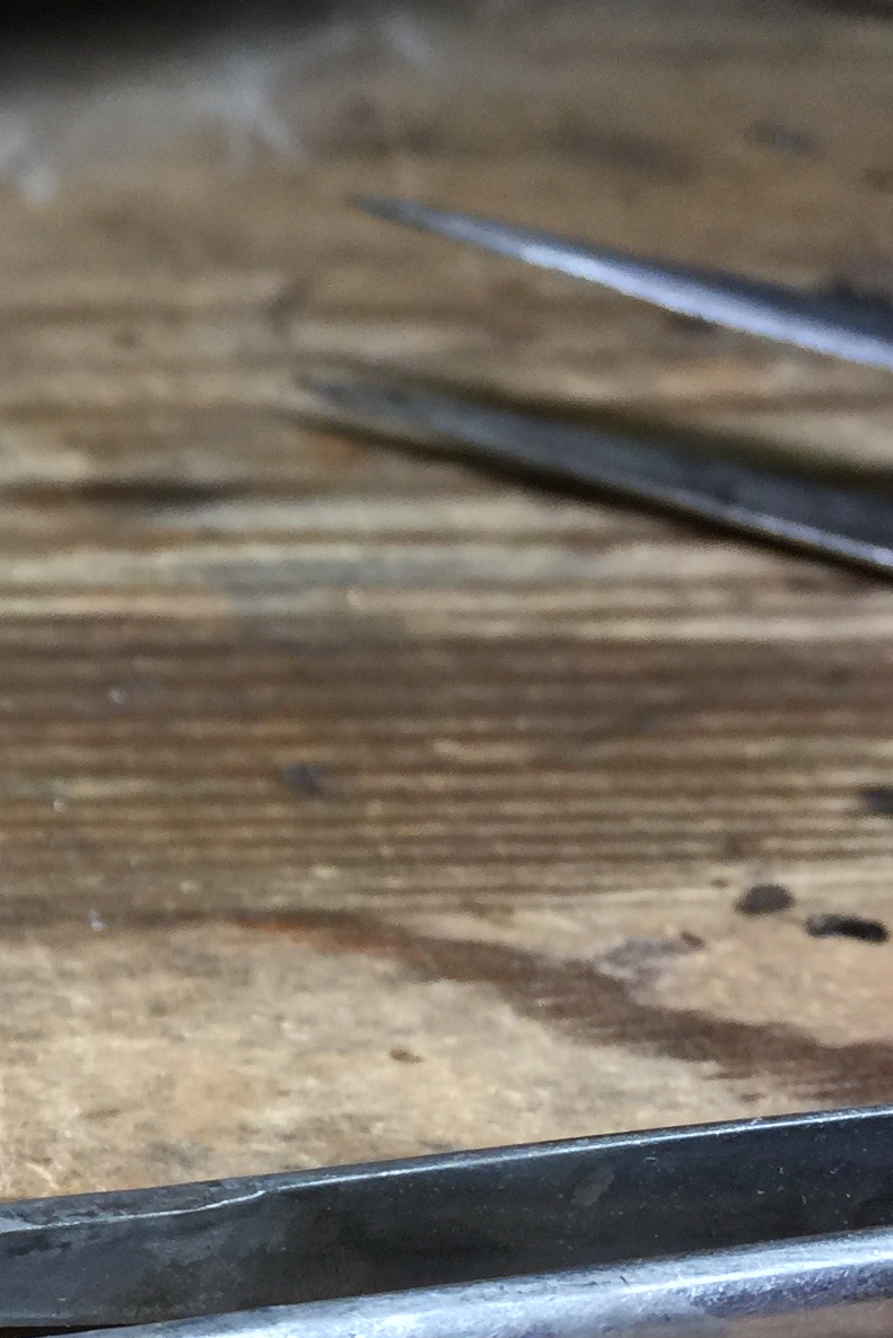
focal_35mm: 83
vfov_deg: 24.2
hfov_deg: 14.5
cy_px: 1016
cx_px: -690
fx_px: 3087
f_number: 2.2
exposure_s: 1/30
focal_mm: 4.15
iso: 32
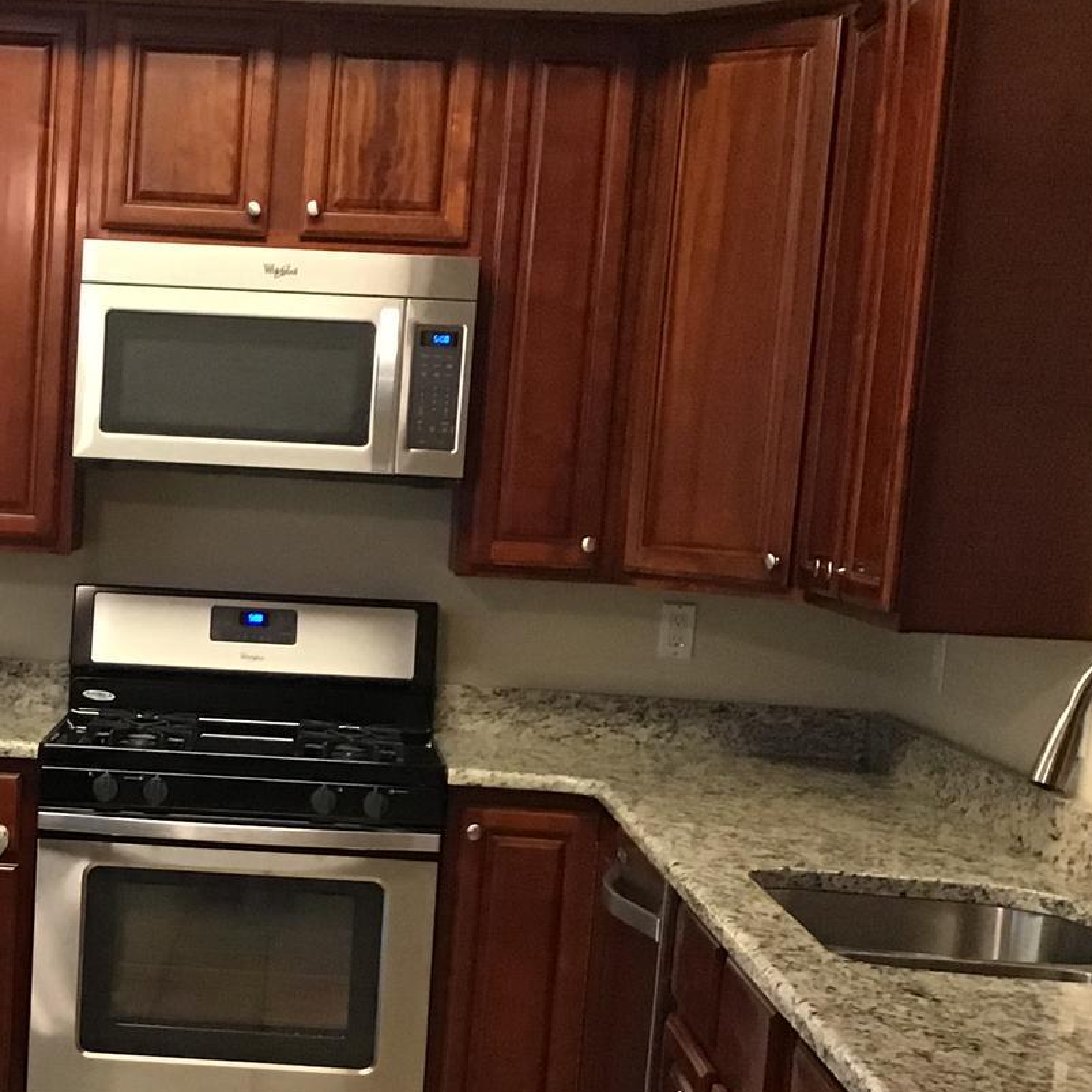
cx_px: 87
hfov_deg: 23.9
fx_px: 2498
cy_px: 795
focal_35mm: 70
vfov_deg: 24.4
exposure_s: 1/30
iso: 160
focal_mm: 3.3
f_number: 2.4
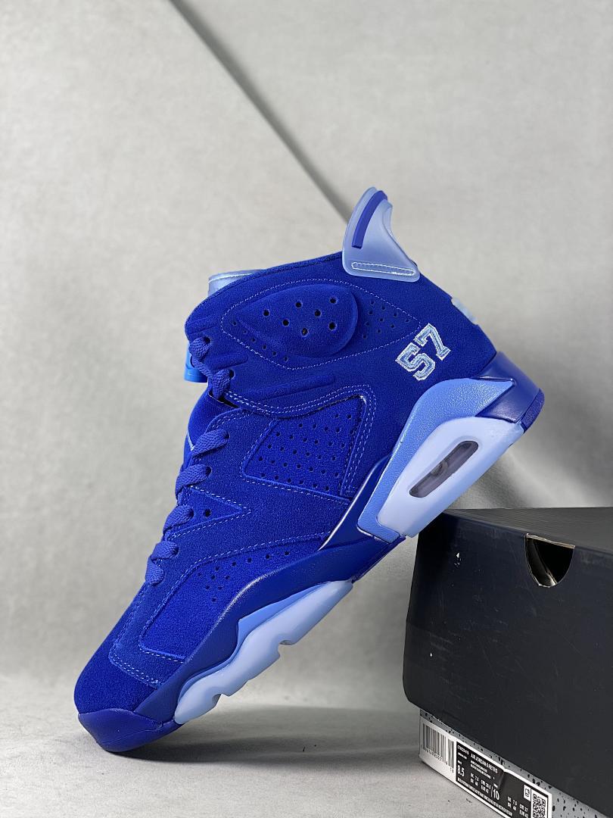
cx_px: 306
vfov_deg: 36.8
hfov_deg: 28.0
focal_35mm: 52
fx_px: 1228
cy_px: 409
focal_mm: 6
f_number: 2
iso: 20
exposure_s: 1/204
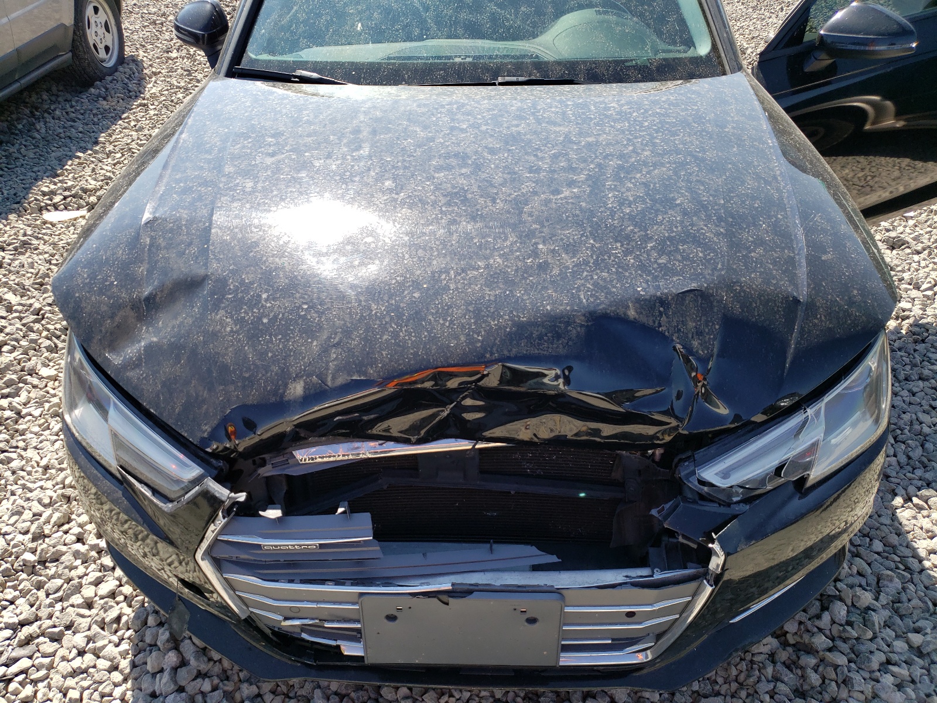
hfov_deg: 67.3
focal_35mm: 26
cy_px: 352
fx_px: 704
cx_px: 468
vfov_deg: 53.1
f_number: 1.5
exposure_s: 1/1111
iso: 50
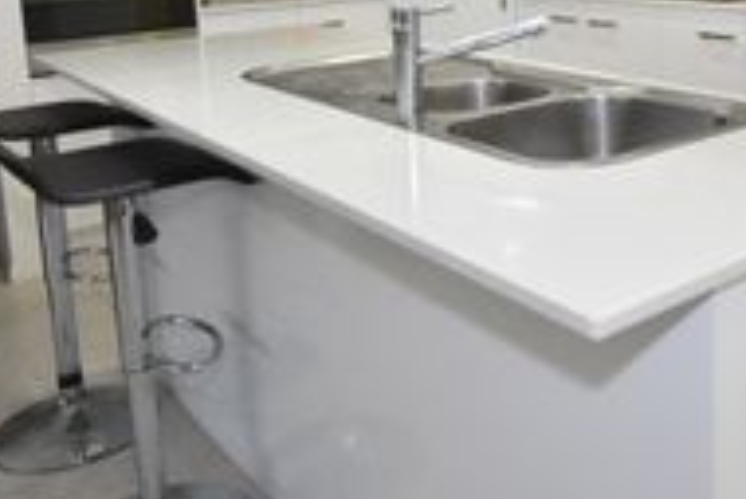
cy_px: 45
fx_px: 884
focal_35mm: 43
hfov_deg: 44.4
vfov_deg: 30.1
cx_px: 550
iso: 800
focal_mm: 11.5
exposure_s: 1/125
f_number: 5.6
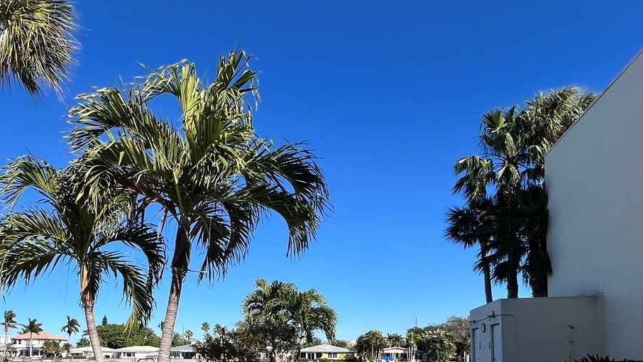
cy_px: 339
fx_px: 426
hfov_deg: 69.8
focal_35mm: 25
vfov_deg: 41.6
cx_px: 172
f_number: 1.8
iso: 32
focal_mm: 1.57
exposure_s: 1/2016
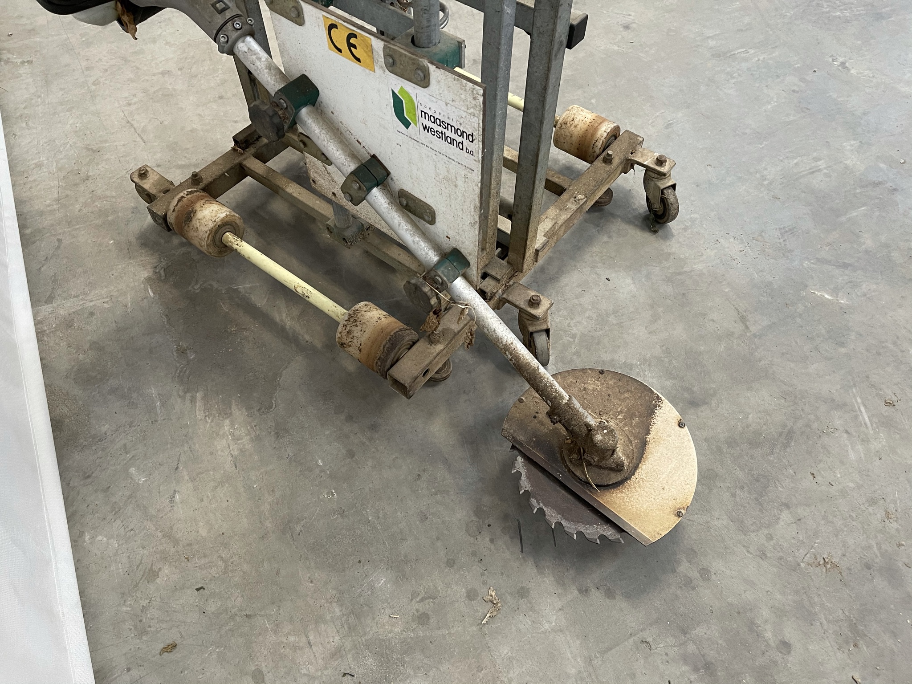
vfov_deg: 53.1
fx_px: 685
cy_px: 342
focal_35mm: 26
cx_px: 456
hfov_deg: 67.3
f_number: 1.6
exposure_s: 1/50
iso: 320
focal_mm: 5.1
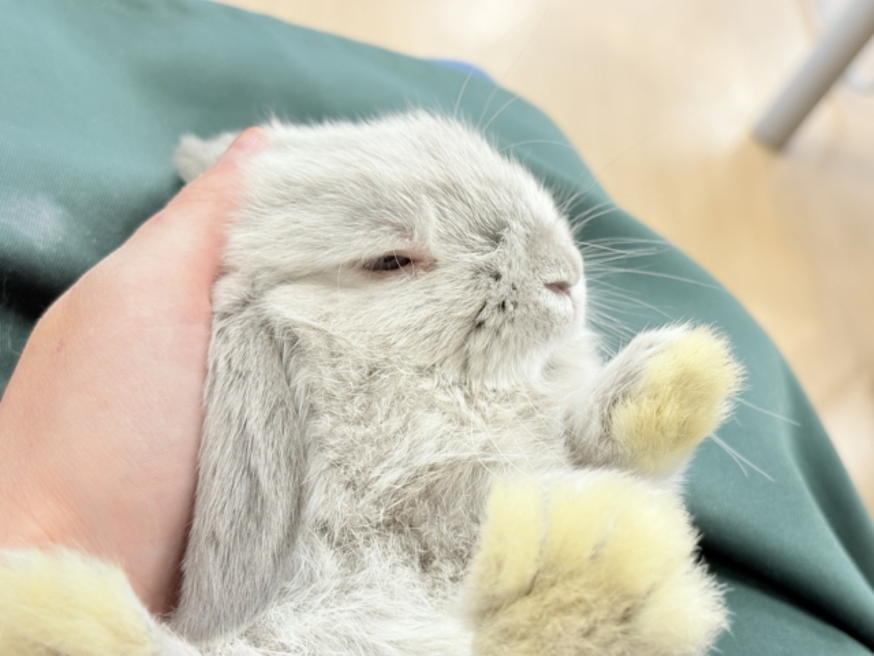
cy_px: 328
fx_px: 1313
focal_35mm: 52
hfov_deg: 36.8
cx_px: 437
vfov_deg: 28.0
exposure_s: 1/50
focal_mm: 5.96
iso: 80
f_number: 1.6
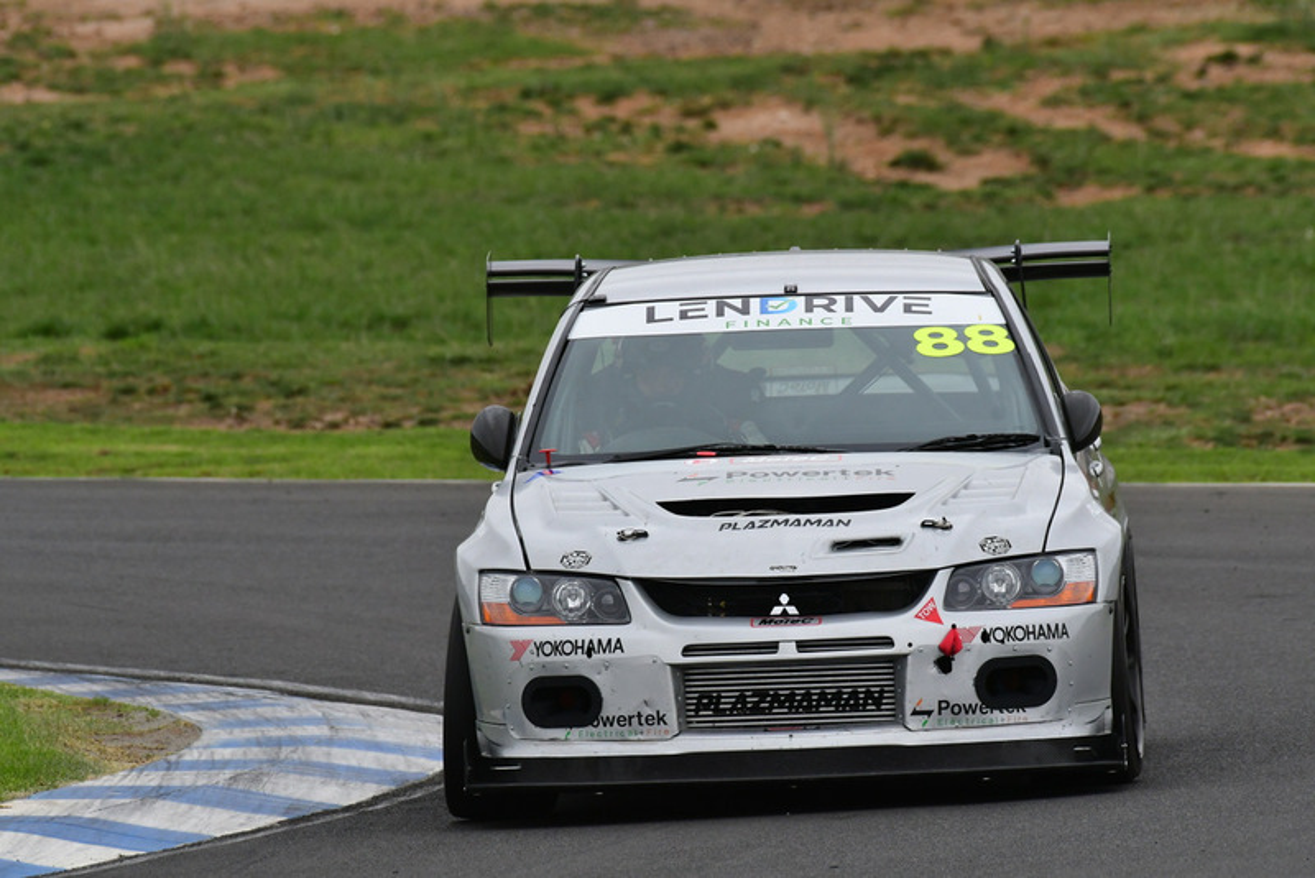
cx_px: 658
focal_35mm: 750
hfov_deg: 2.7
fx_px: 27404
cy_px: 439
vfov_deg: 1.8
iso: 1250
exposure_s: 1/640
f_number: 10
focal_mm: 500
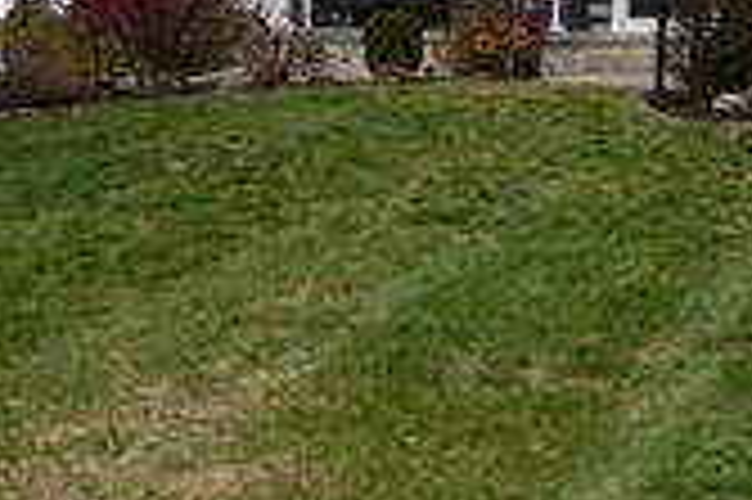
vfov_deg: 18.4
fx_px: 1502
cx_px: 977
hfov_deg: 24.5
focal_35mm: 72
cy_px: 7
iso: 250
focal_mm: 16
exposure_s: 1/2500
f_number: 1.4
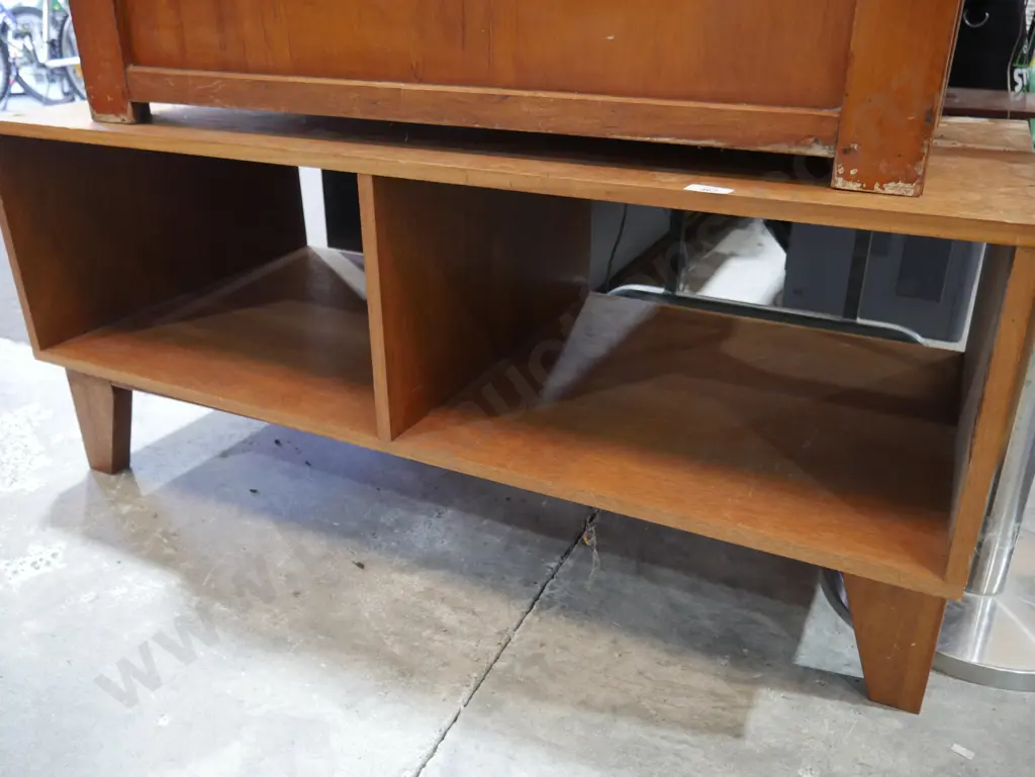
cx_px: 518
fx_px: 838
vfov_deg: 49.8
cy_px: 388
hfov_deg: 63.4
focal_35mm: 28
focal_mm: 14
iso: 800
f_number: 3.5
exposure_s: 1/60
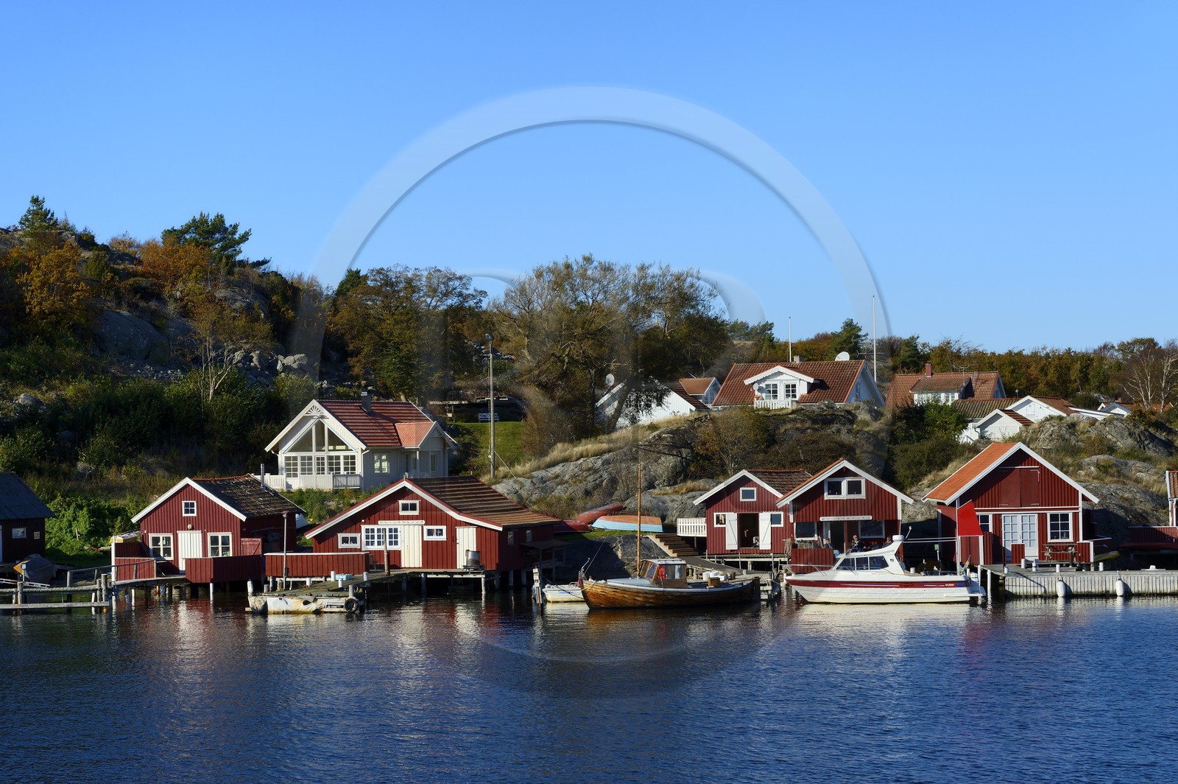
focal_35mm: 70
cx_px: 589
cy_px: 392
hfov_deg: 28.9
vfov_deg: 19.4
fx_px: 2289
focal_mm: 70
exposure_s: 1/320
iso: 200
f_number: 13
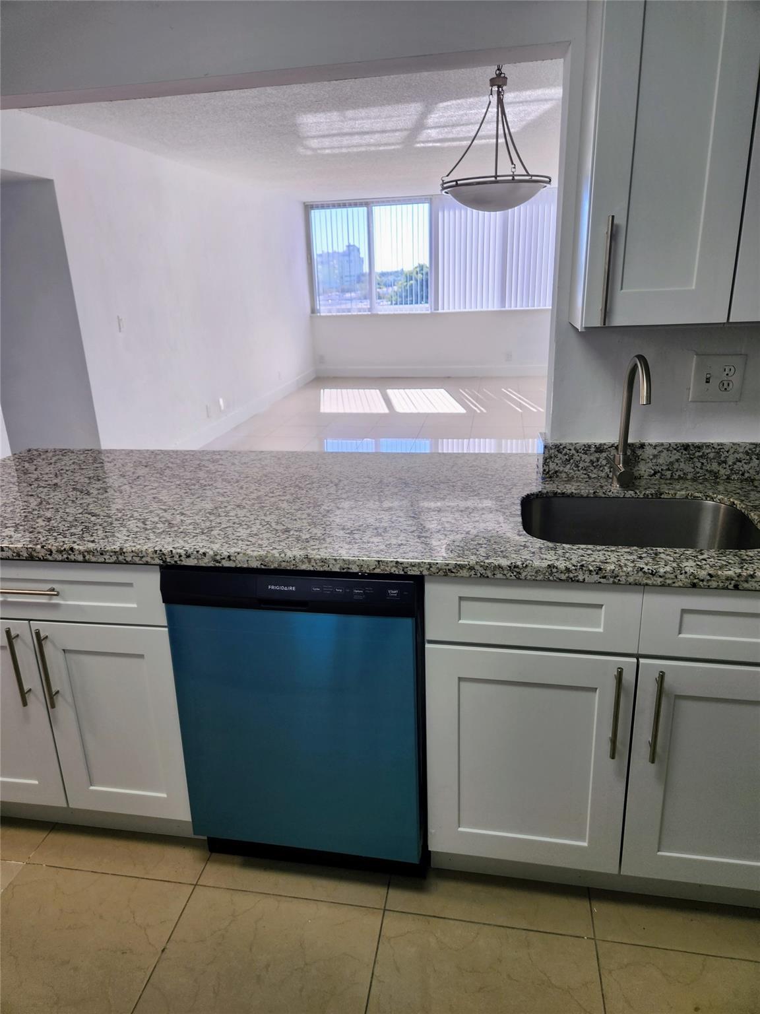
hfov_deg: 58.9
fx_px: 673
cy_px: 507
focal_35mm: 23
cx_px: 380
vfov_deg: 73.9
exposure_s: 1/120
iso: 40
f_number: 1.8
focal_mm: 5.4
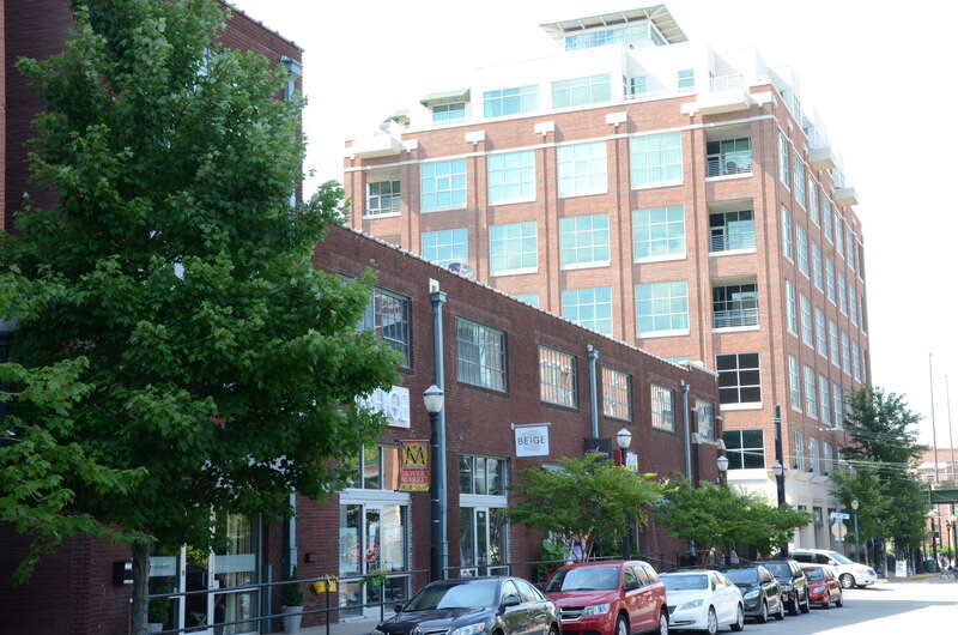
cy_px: 318
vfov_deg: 25.6
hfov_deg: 37.9
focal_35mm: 52
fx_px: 1394
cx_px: 479
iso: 320
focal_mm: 35
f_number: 11
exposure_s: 1/50
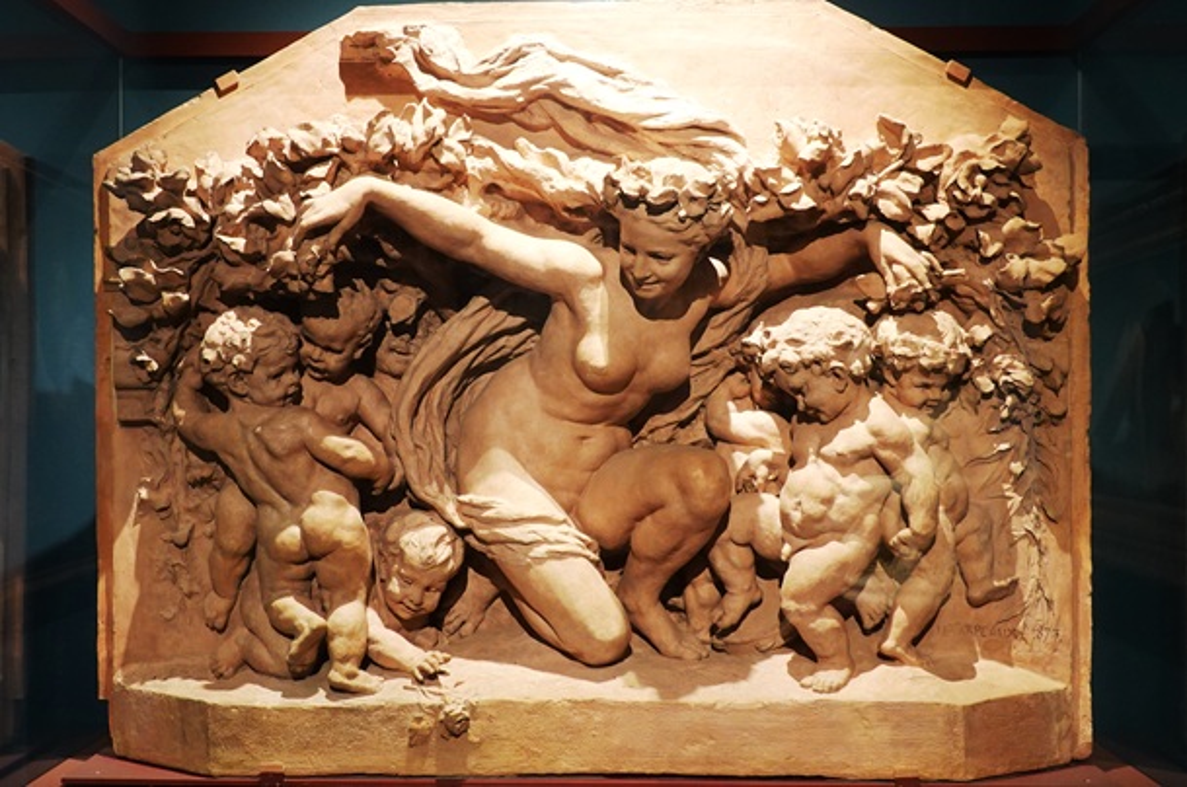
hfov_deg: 49.6
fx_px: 1284
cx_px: 594
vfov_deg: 34.1
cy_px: 394
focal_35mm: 39
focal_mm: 14.4
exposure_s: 1/25
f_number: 3.5
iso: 800
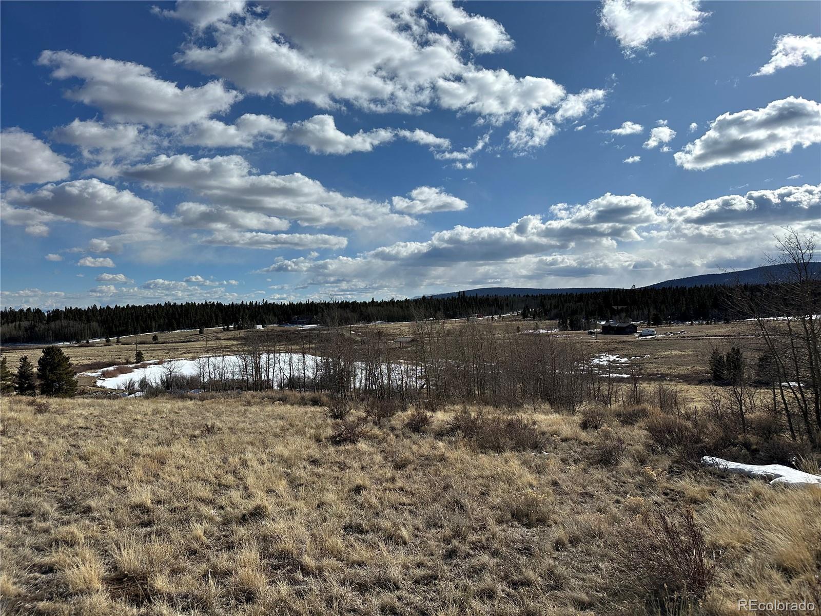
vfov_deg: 56.8
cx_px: 410
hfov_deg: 71.6
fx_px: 569
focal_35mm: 24
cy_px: 308
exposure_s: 1/12048
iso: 80
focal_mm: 6.86
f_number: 1.78
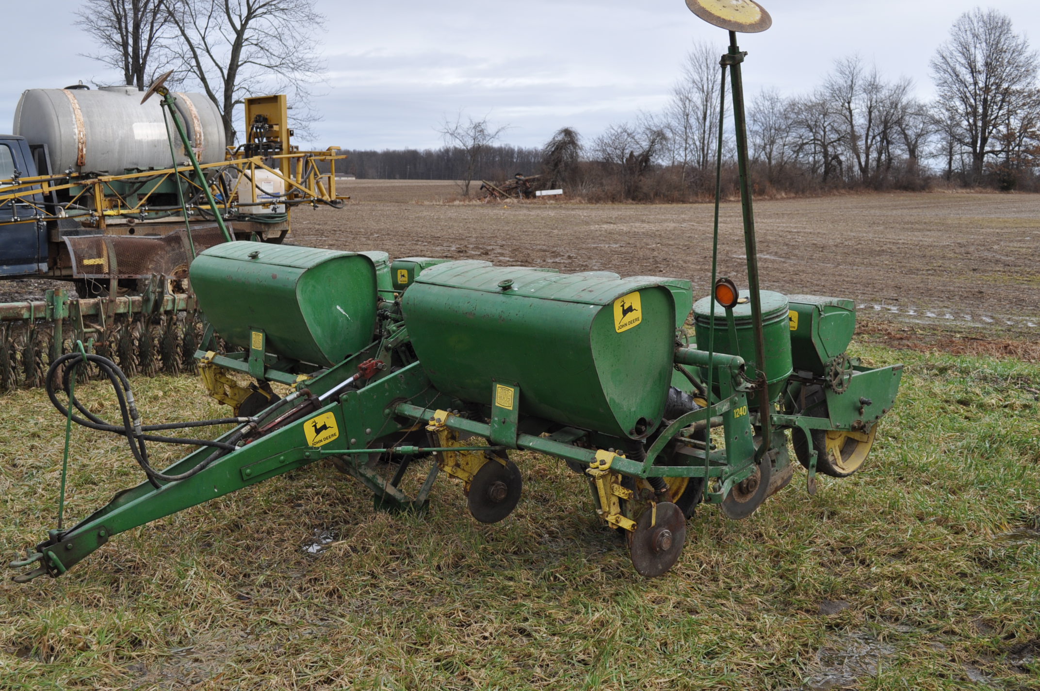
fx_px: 1125
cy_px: 346
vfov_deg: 34.1
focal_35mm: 39
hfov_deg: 49.6
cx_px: 520
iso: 200
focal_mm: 26
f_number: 7.1
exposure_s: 1/200
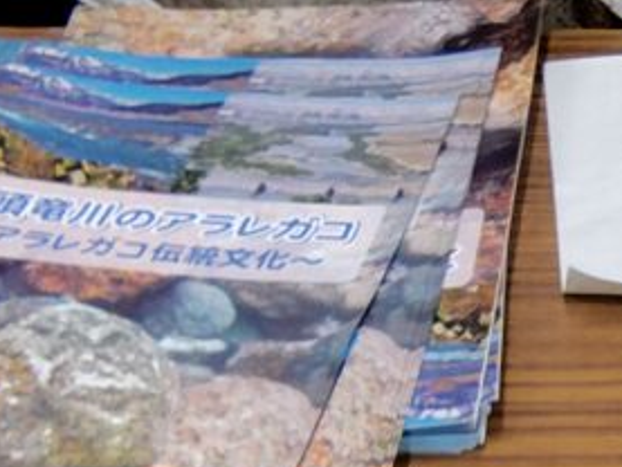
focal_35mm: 60
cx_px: 799
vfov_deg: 23.4
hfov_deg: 27.2
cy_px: 465
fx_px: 1079
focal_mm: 2.16
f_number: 2.2
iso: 309
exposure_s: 1/60
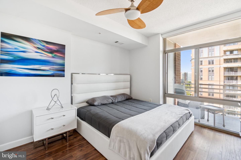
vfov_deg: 77.3
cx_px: 120
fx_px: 100
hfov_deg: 100.4
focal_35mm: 15
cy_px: 80
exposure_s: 1/15
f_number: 7.1
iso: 200
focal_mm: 10
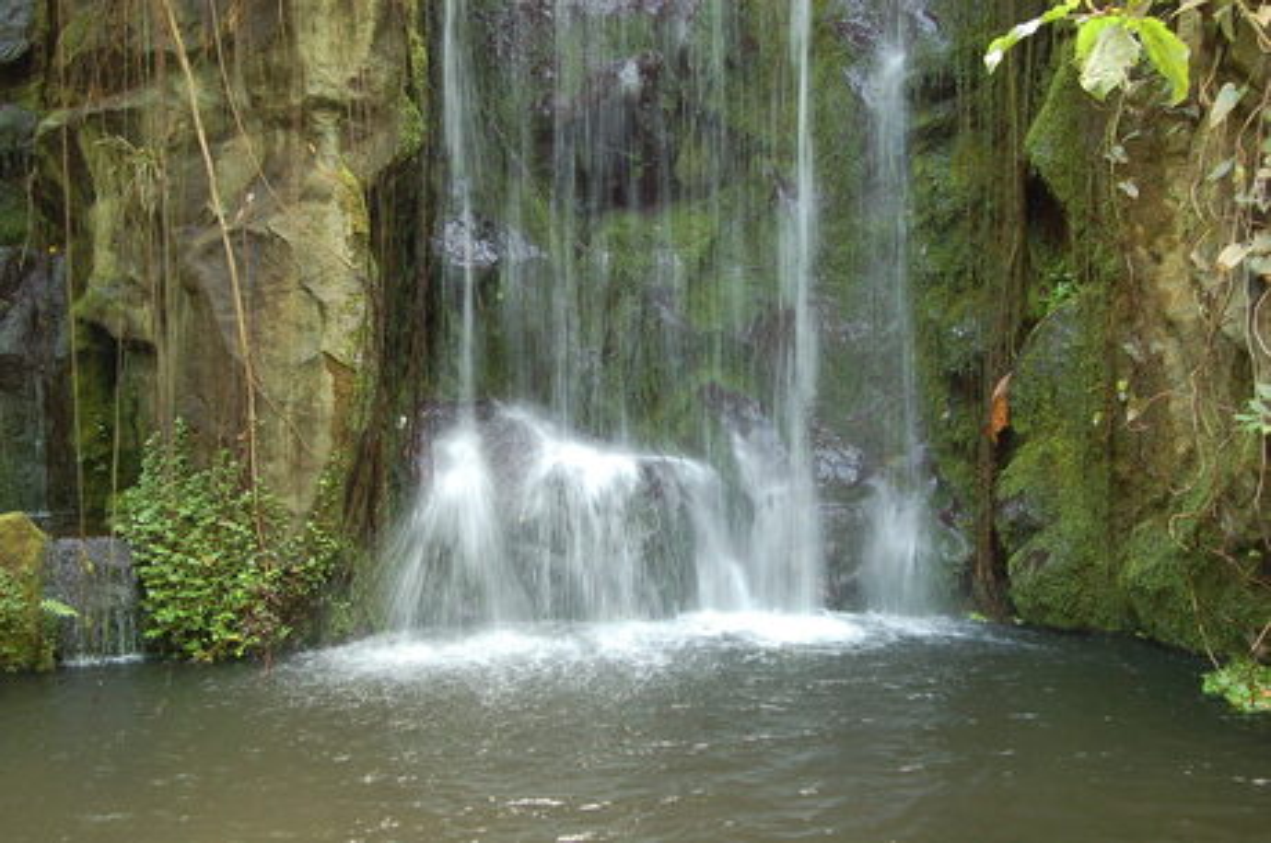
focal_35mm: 39
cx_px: 636
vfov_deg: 34.1
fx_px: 1375
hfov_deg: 49.6
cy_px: 422
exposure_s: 1/20
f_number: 7.1
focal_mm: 26
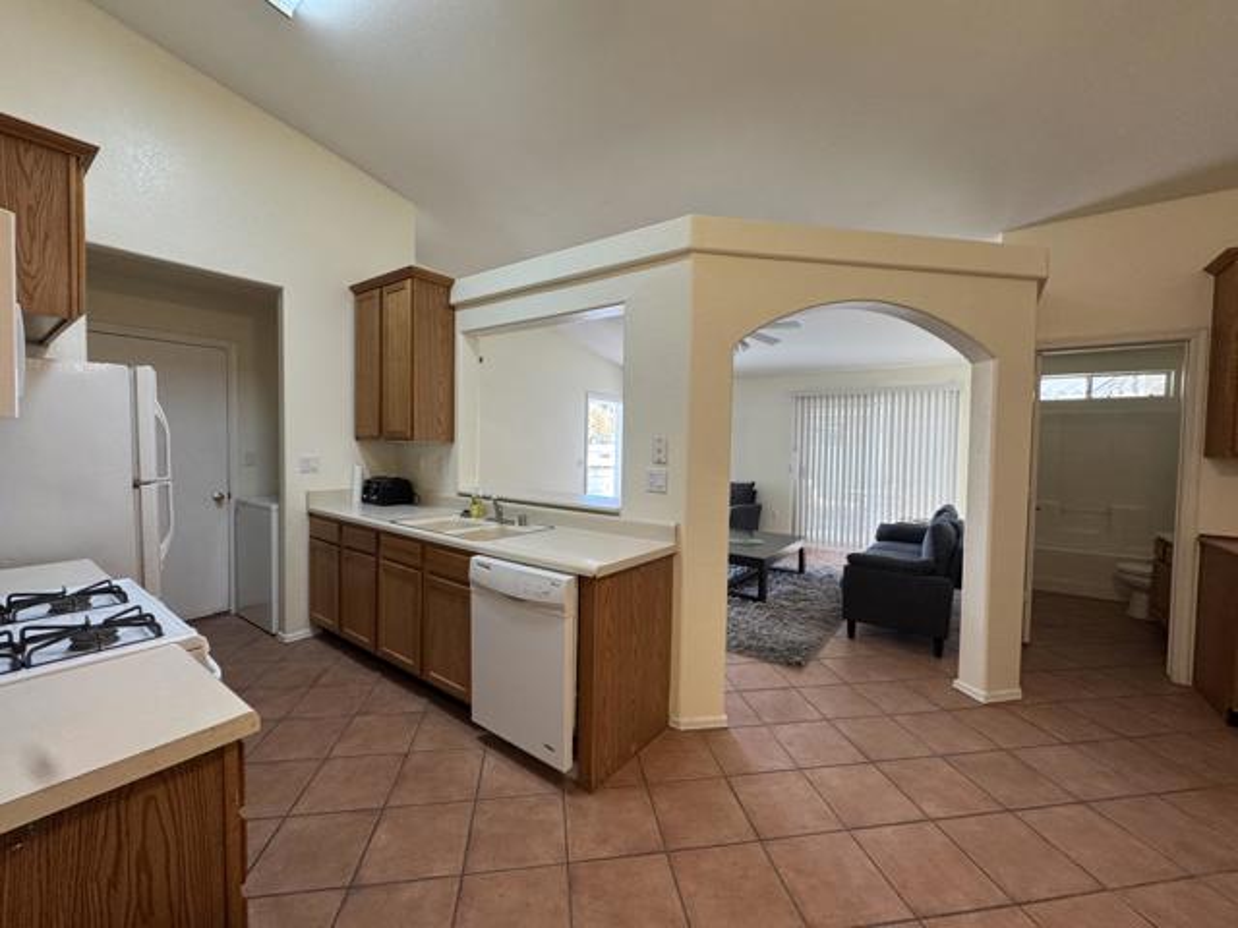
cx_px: 619
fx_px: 501
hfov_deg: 102.1
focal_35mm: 14
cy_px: 464
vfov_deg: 85.7
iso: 160
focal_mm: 2.22
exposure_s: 1/120
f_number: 2.2
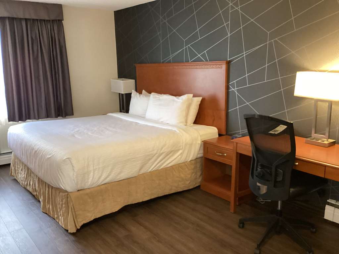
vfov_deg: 45.4
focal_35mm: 31
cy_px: 127
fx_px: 304
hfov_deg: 58.4
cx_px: 170
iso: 400
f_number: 2.4
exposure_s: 1/40
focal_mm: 3.3
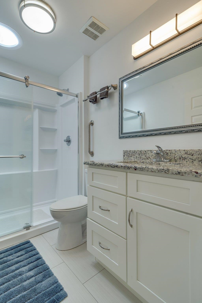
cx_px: 101
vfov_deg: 93.3
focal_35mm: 17
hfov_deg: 70.4
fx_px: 143
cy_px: 152
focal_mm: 17
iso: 100
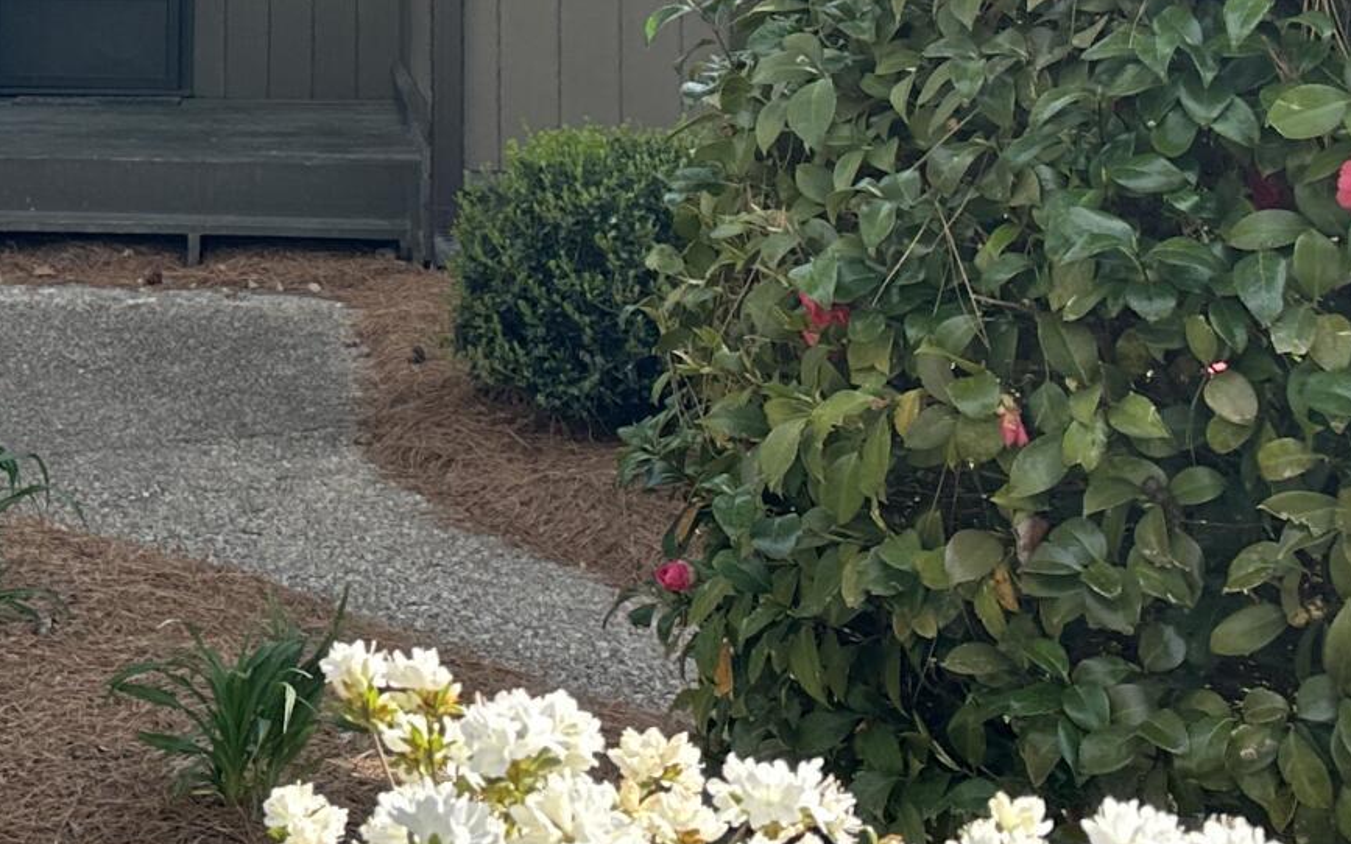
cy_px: -206
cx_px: -42
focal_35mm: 88
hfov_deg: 22.5
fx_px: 3240
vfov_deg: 14.3
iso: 80
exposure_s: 1/1009
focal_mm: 6.86
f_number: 1.78
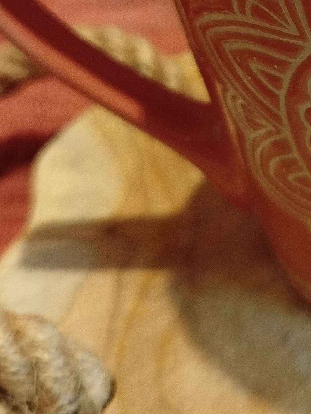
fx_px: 815
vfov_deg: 27.5
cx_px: 391
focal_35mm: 68
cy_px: 40
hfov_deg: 20.0
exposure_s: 1/25
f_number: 1.7
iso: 800
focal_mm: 5.31
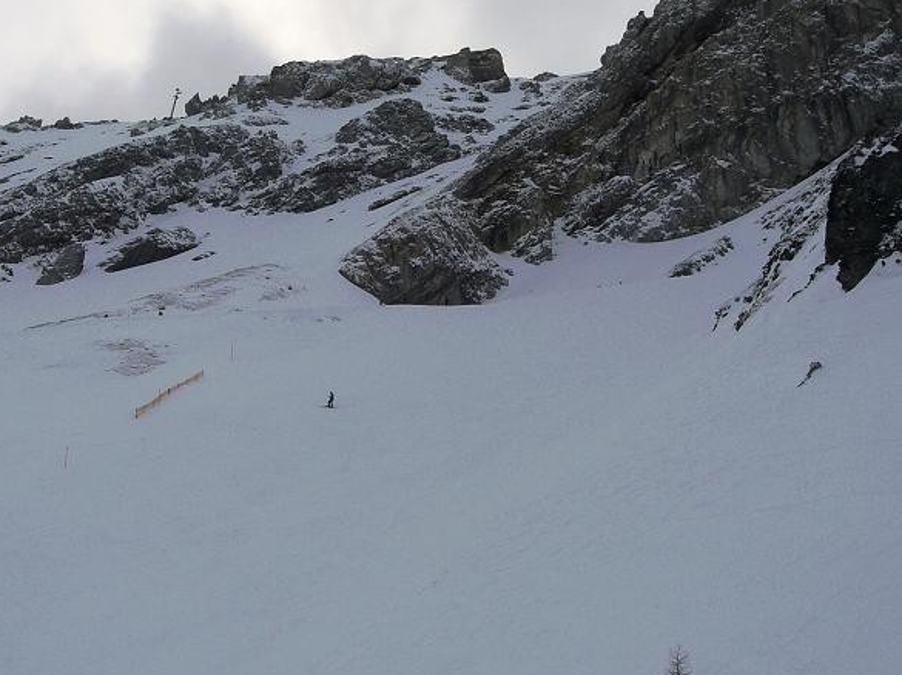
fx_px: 1354
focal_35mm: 52
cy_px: 296
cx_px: 399
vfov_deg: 28.0
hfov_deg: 36.8
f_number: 4.4
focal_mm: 6.3
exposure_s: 1/2000
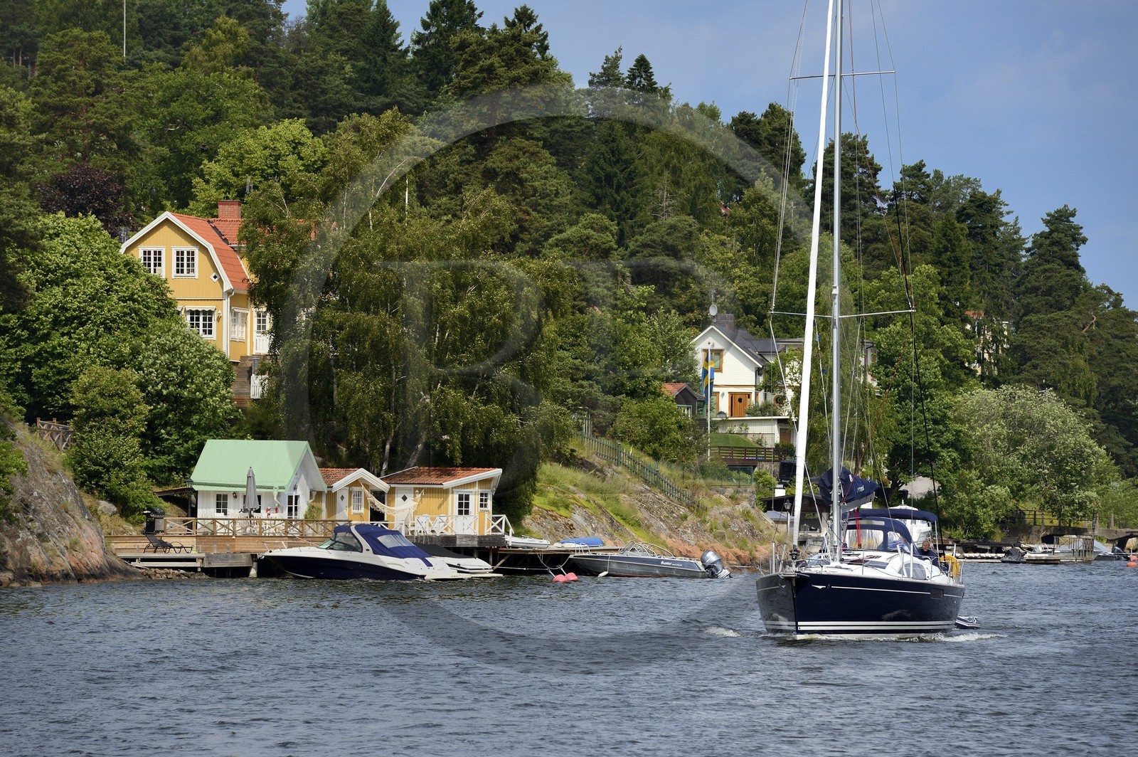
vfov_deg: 7.0
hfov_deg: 10.6
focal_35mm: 195
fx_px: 6159
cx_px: 569
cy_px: 378
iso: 200
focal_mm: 195
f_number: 9
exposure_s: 1/500
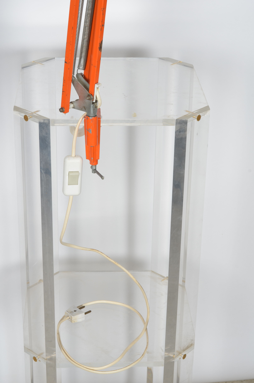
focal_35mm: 75
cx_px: 127
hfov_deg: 18.1
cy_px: 192
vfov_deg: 27.0
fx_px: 797
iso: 100
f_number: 11
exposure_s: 1/125
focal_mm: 50
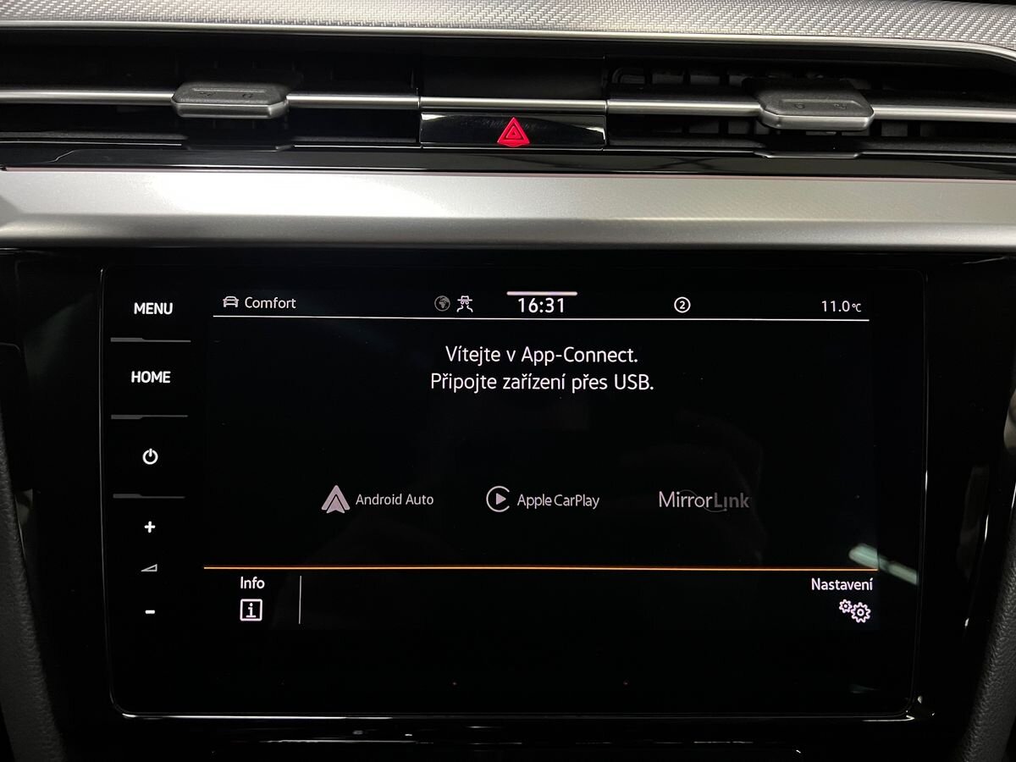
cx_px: 508
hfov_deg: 67.3
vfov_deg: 53.1
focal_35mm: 26
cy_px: 381
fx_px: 763
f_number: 1.5
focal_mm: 5.7
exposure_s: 1/28
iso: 500
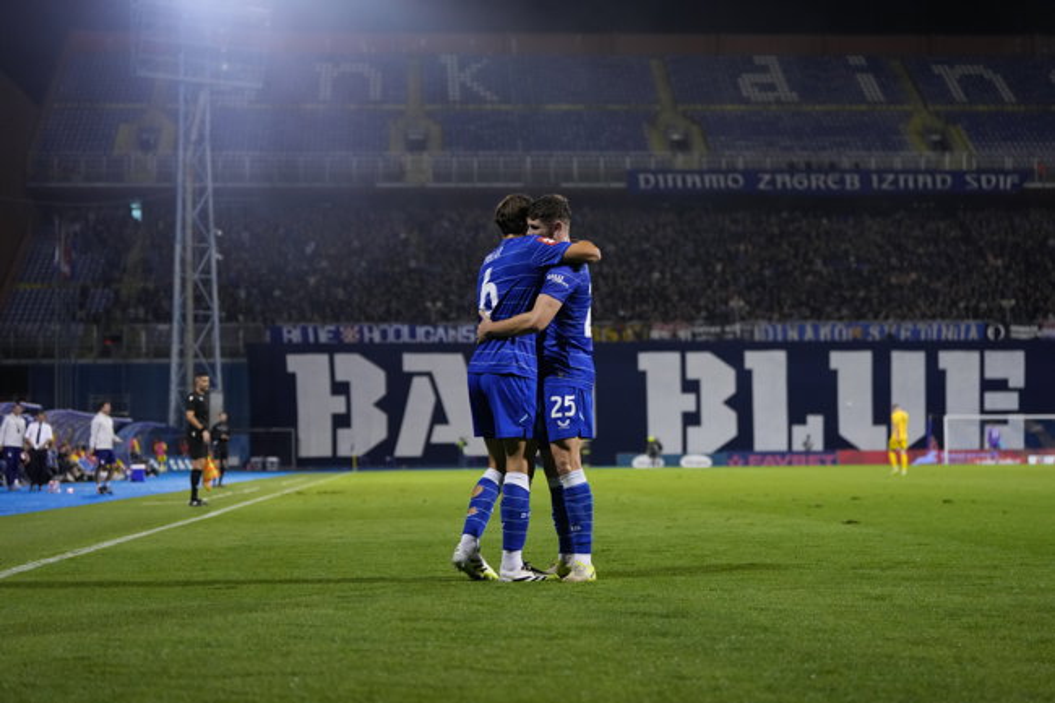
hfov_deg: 28.9
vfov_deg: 19.4
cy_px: 352
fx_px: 2051
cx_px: 528
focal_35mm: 70
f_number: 2.8
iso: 3200
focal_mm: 70
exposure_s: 1/1000
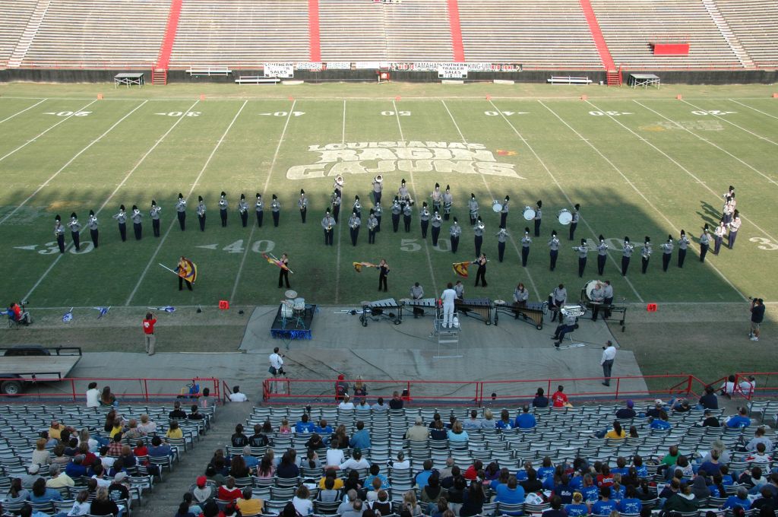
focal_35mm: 40
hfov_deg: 48.0
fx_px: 874
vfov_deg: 32.9
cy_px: 258
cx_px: 389
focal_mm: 27
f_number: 8
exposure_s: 1/250
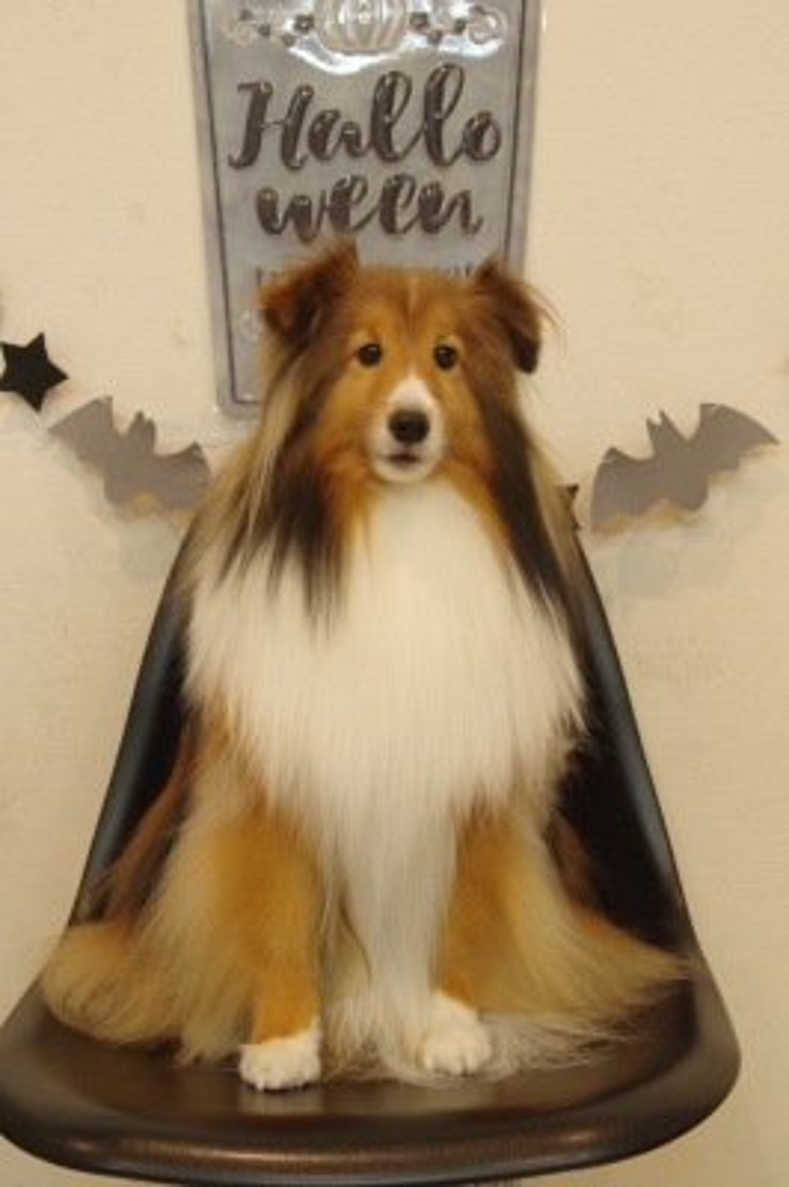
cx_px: 394
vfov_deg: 35.1
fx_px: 1877
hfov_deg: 23.7
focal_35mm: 57
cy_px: 594
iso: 3200
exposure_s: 1/60
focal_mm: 38
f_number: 7.1
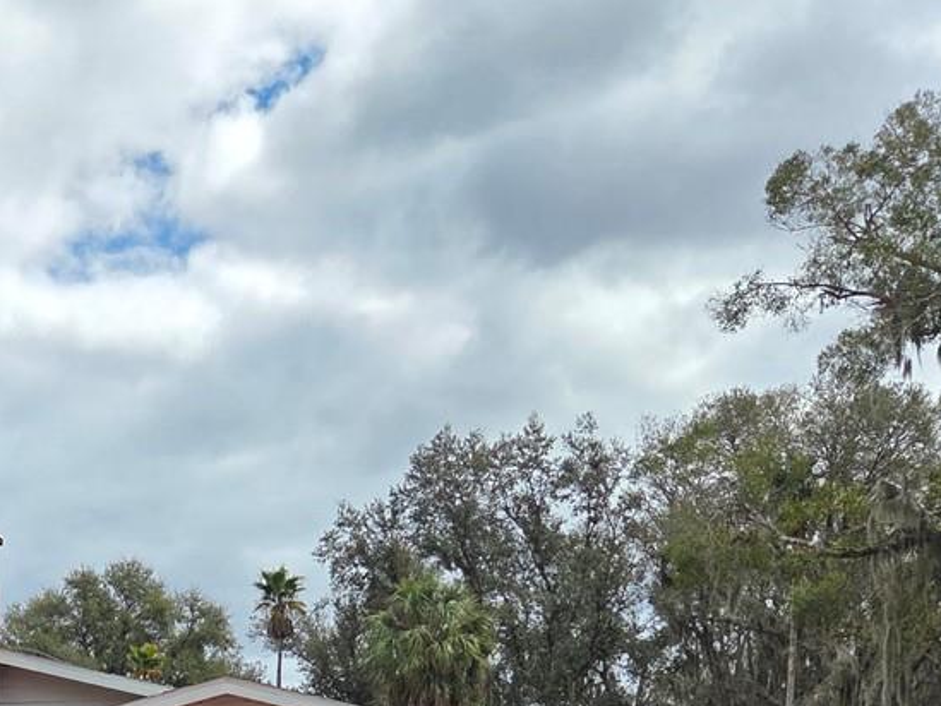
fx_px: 1822
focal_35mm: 67
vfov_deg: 20.0
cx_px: -58
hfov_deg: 26.9
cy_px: 944
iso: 80
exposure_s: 1/5699
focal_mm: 5.4
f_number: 1.8
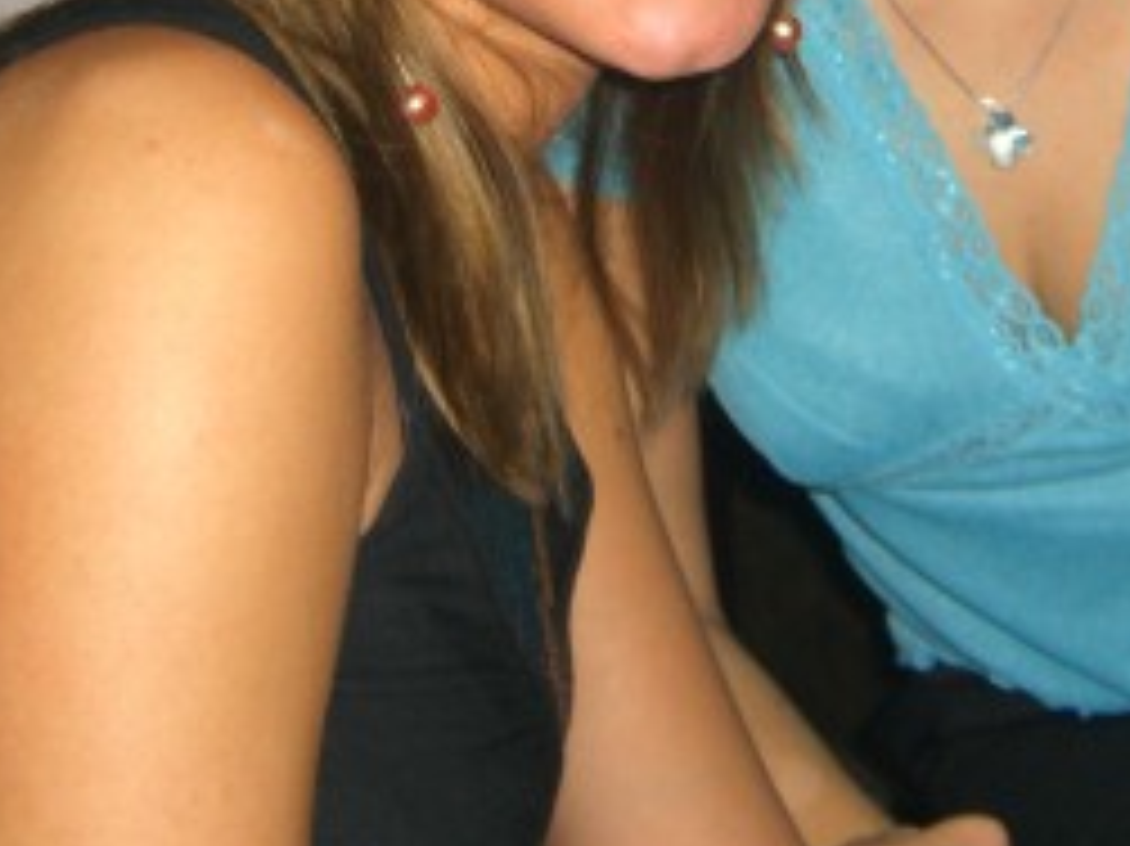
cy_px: 0
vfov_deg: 15.9
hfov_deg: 21.4
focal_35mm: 91
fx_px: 2969
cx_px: 792
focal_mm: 7.9
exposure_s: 1/60
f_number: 2.8
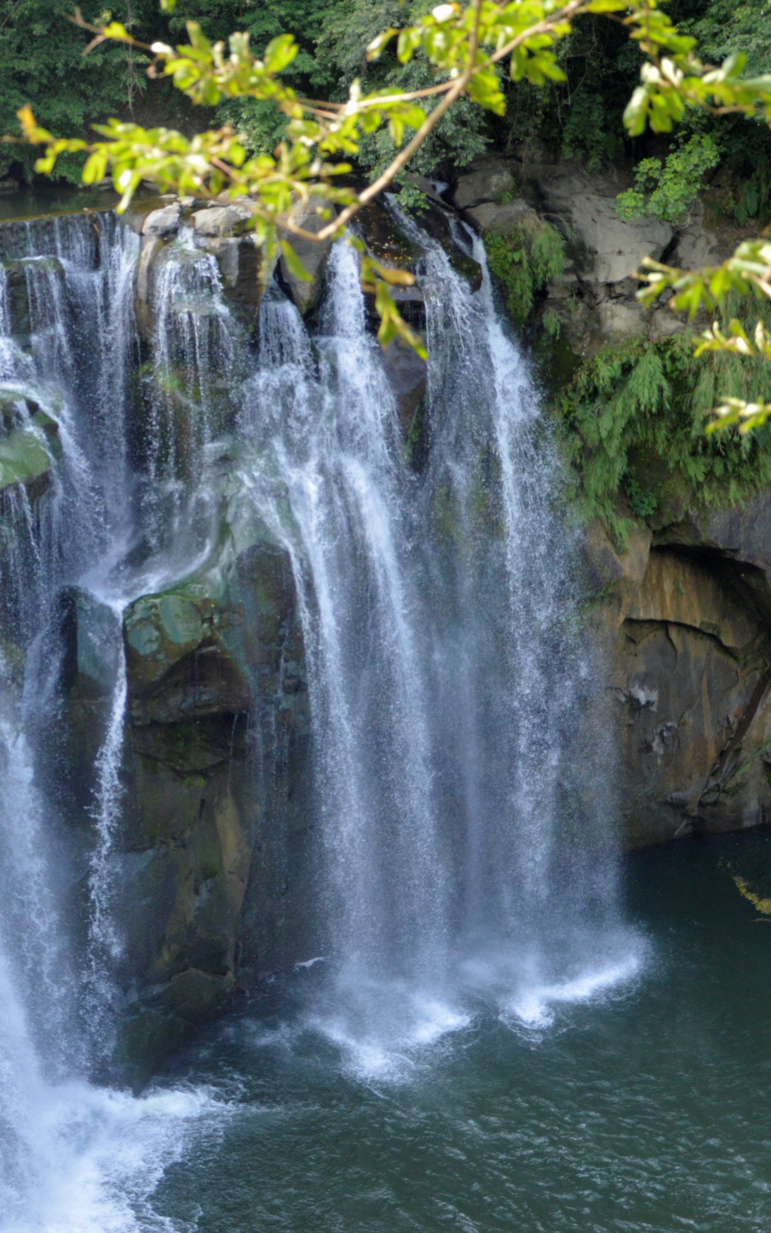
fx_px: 1883
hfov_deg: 22.6
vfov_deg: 36.3
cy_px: 616
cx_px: 81
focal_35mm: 56
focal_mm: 24
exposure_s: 1/500
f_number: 3.8
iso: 500
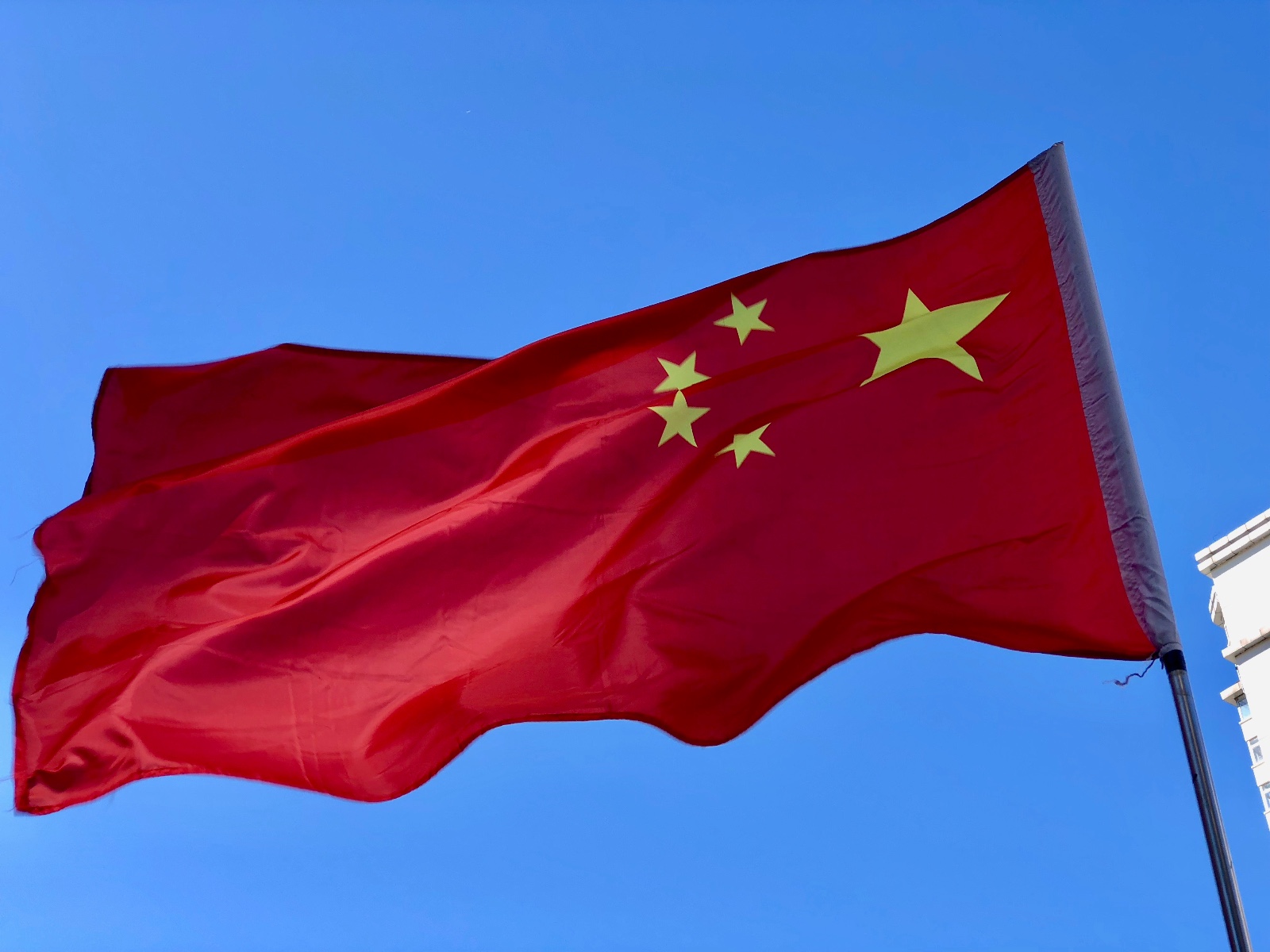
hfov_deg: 33.8
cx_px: 635
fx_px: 2091
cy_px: 476
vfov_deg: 25.7
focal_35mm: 57
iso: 20
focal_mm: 6.6
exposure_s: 1/306
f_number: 2.8
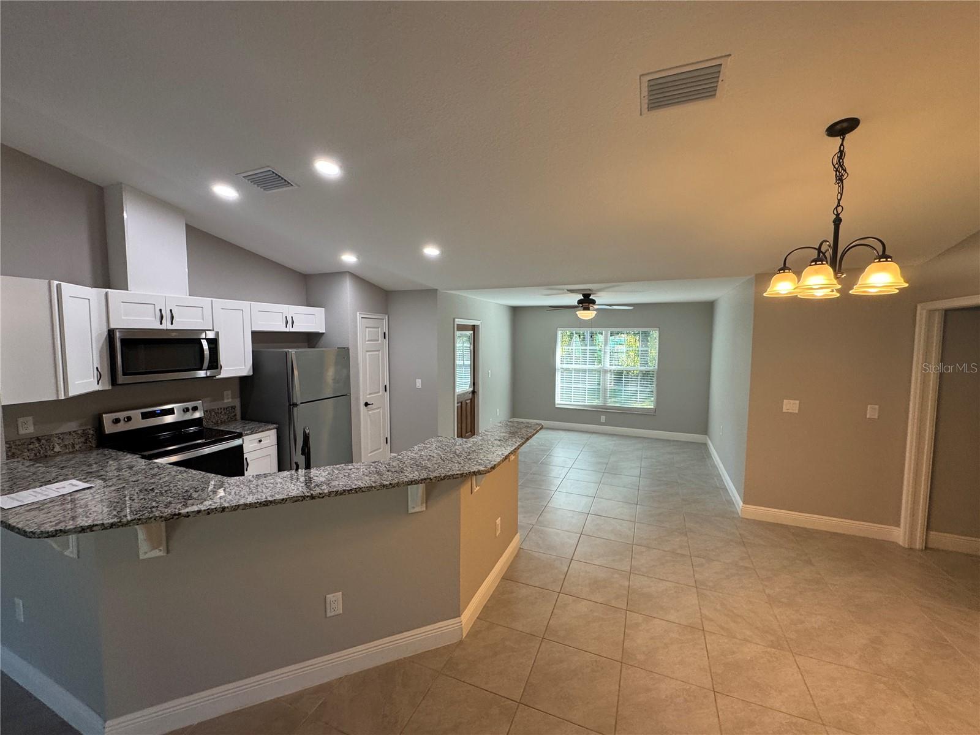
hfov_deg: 102.1
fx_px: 396
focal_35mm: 14
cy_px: 368
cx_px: 490
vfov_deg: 85.7
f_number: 2.2
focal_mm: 2.22
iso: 160
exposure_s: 1/120
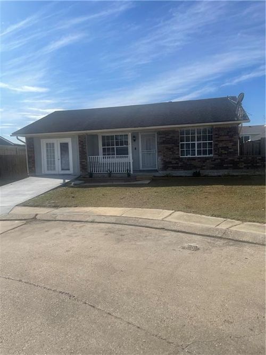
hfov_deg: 53.0
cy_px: 178
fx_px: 266
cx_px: 133
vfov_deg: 67.3
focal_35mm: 26
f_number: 1.6
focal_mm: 4.2
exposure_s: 1/5291
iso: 32
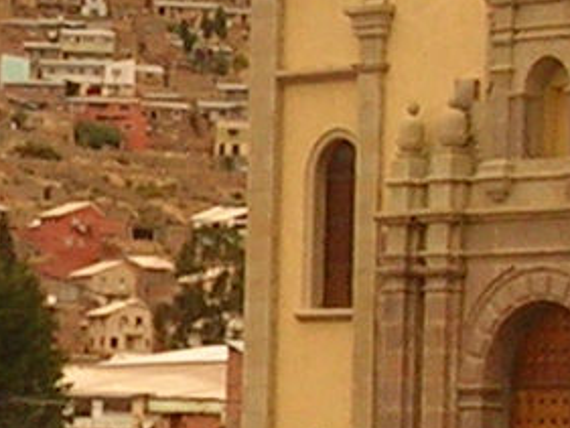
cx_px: -235
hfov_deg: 7.1
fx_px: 4563
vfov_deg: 5.4
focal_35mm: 277
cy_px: 114
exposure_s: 1/478
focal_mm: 5.8
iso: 50
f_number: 5.6
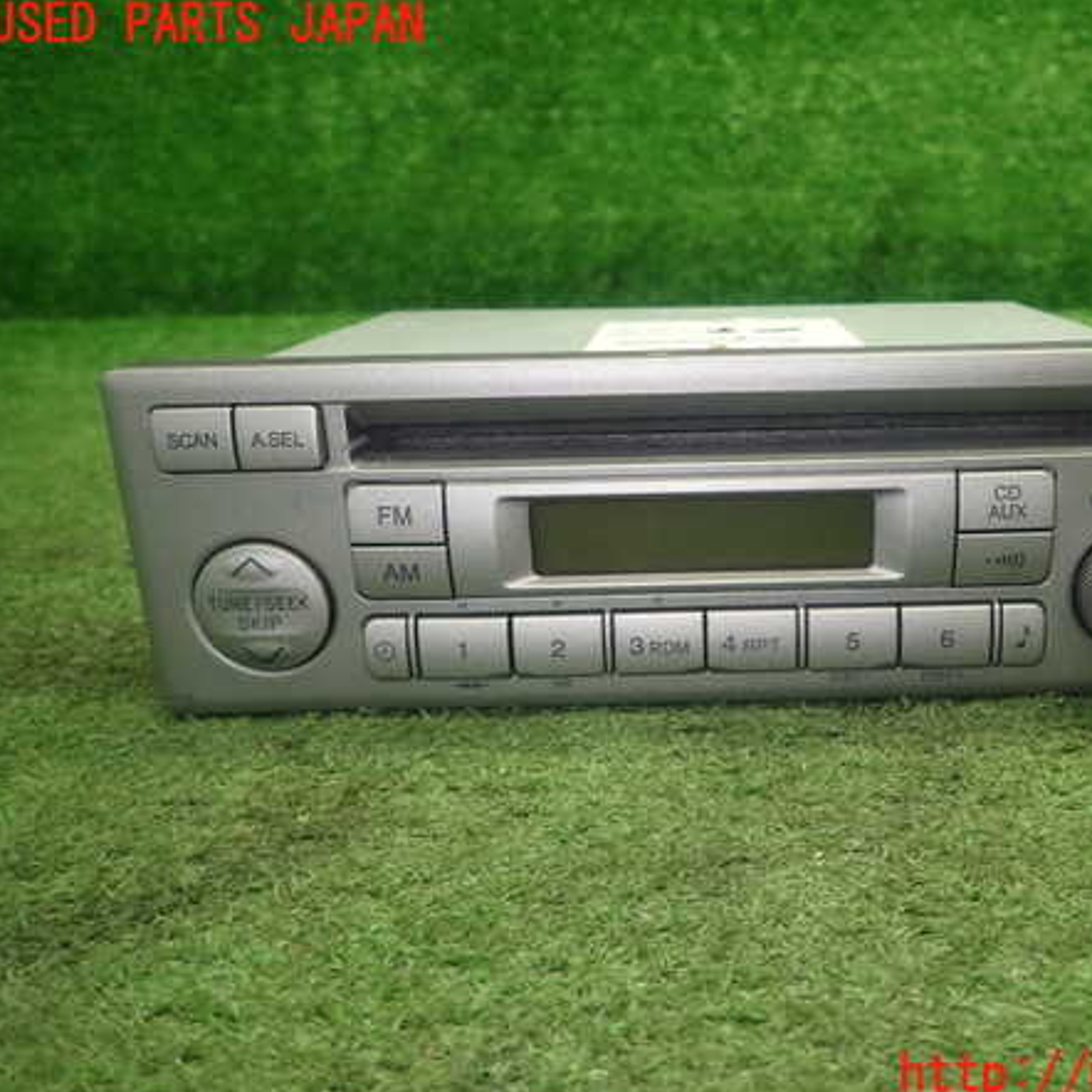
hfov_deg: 53.1
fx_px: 1071
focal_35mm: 30
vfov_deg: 54.0
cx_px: 716
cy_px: 551
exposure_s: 1/50
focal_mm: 4.5
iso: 200
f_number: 2
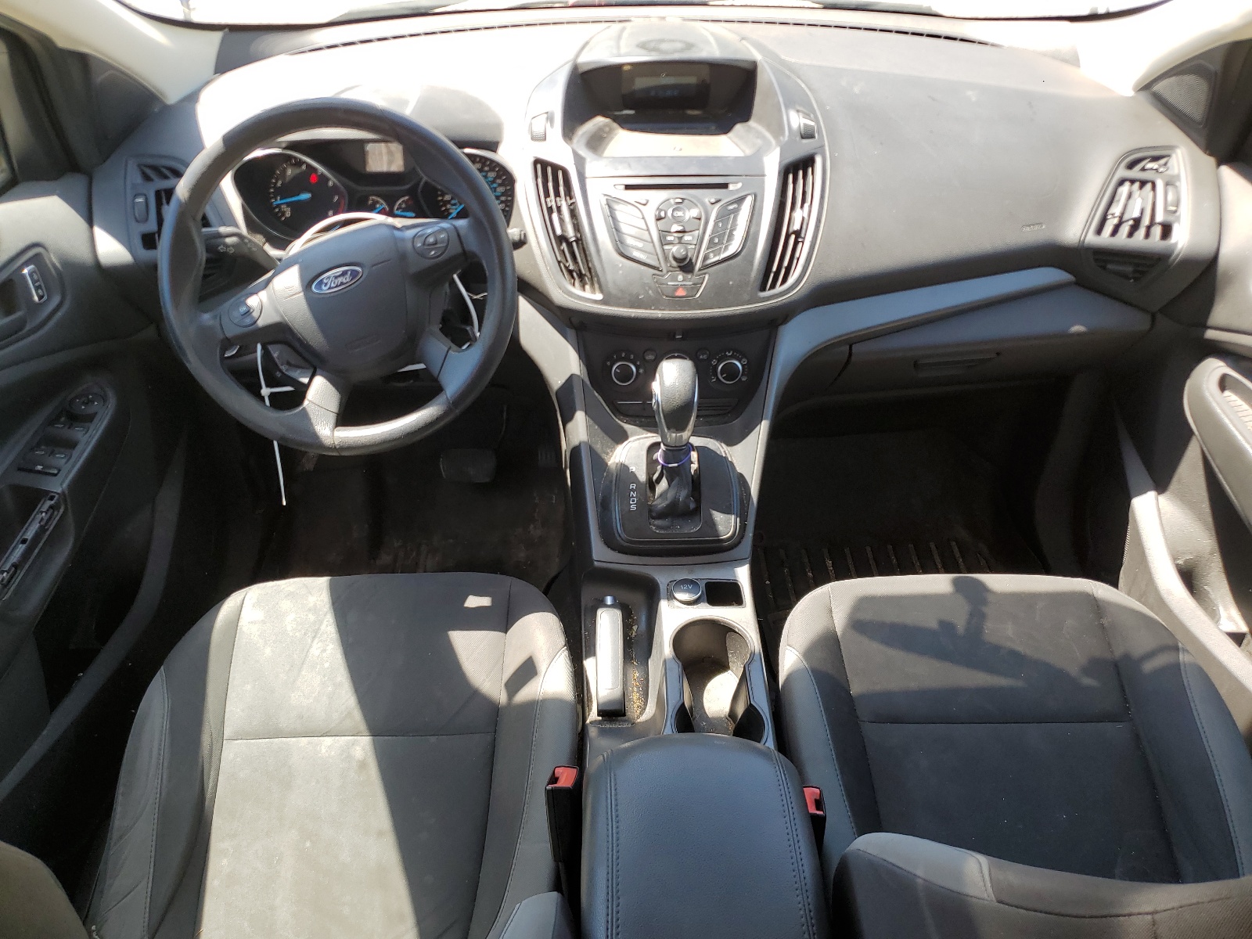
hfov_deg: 67.3
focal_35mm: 26
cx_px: 626
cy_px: 470
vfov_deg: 53.1
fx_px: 940
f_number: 1.5
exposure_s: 1/303
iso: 50
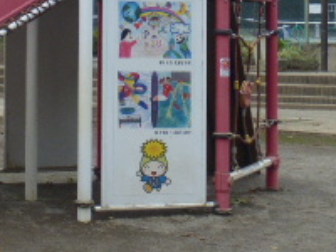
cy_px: -22
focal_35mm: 112
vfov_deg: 13.0
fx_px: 1087
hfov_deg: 16.8
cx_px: -72
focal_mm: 6.1
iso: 100
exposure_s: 1/500
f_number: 3.7
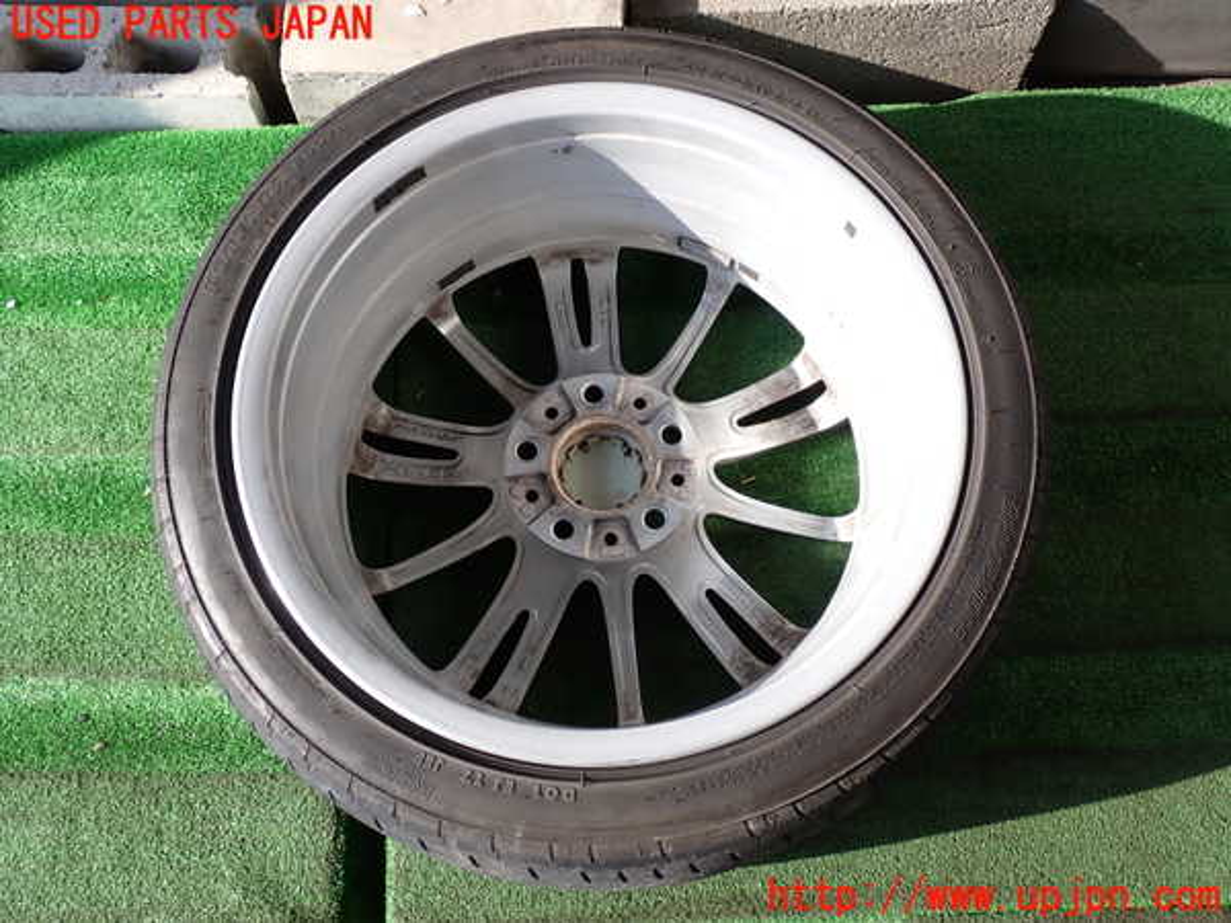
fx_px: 1351
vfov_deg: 37.7
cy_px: 462
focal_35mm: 38
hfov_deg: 49.0
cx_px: 616
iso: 100
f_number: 3.5
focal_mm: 6.83
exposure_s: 1/200
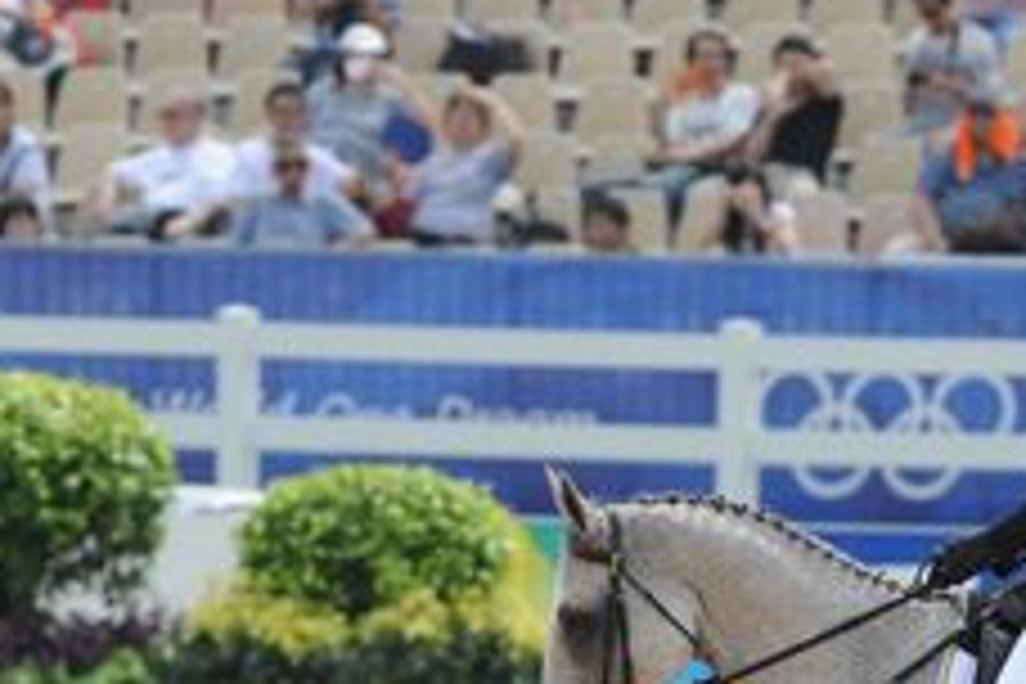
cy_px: 940
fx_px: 23967
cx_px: 904
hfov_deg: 2.5
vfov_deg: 1.6
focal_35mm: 841
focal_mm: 300
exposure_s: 1/3200
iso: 640
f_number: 5
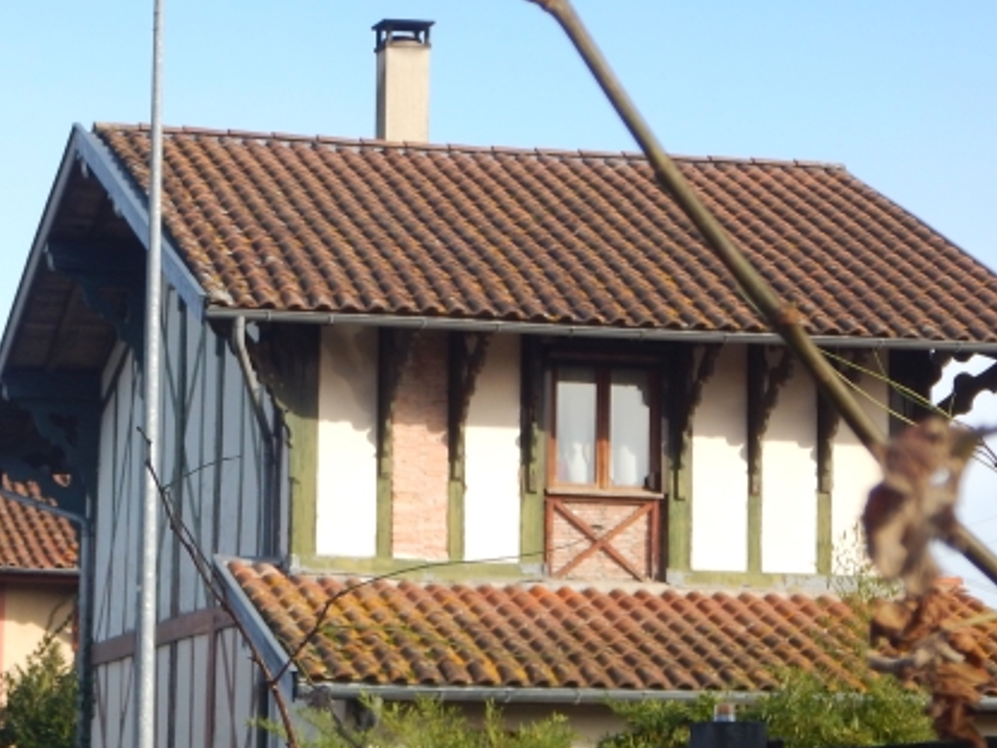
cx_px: 151
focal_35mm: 150
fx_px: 4320
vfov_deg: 9.8
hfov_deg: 13.1
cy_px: 674
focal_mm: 14.1
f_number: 4.6
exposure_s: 1/250
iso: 125
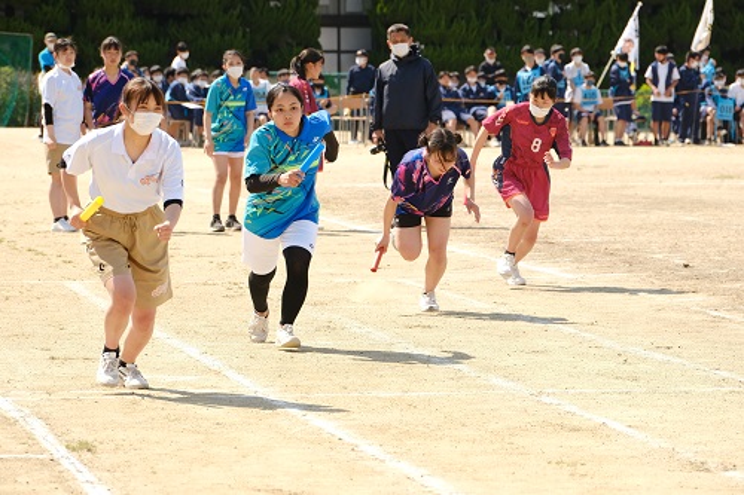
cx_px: 372
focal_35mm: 206
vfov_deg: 6.7
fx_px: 4256
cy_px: 248
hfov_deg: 10.0
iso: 640
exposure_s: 1/1000
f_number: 6.4
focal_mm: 137
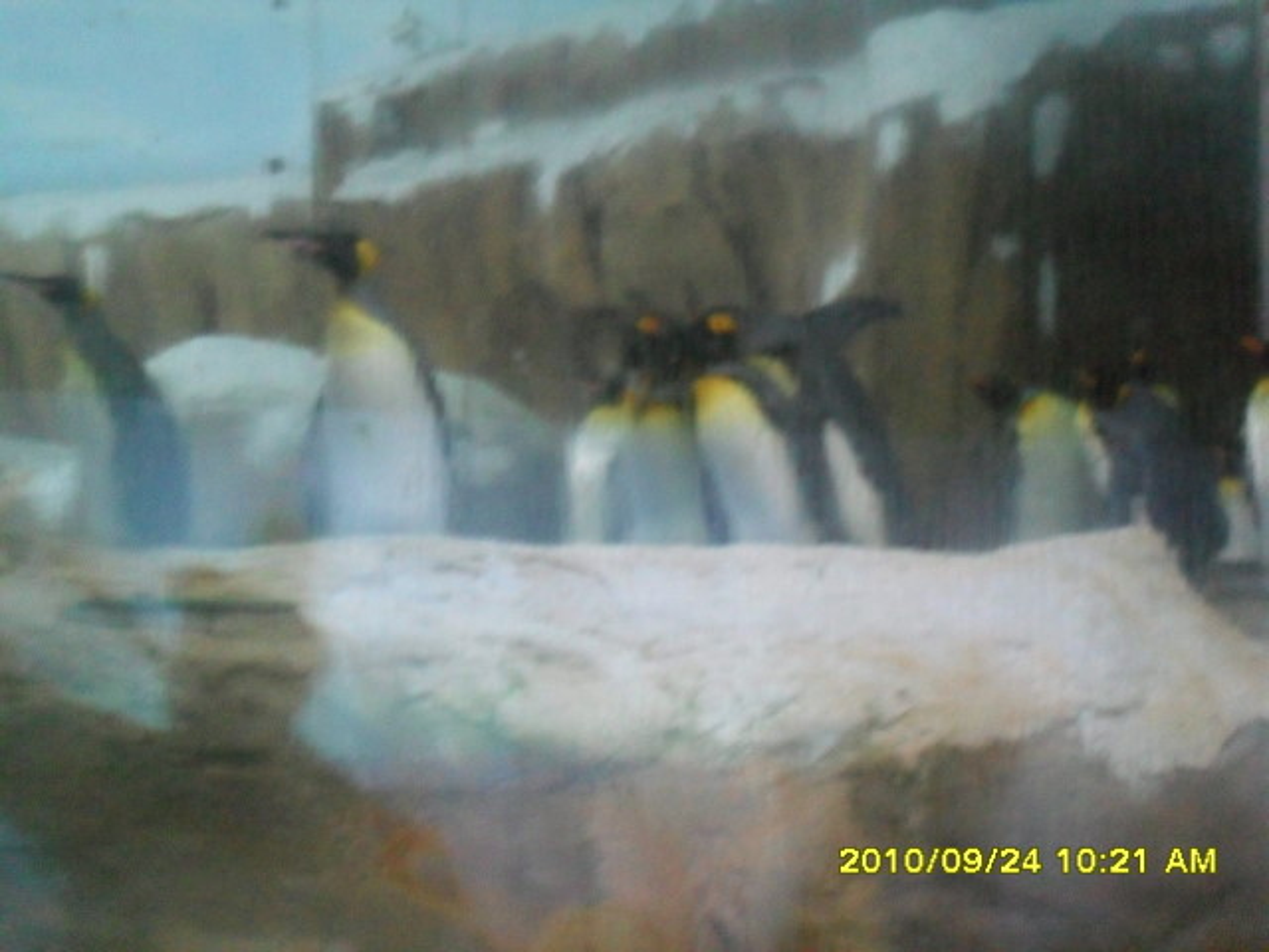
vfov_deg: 14.1
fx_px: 3849
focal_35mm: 105
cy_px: 476
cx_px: 634
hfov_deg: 18.7
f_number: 5.2
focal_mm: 18.6
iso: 640
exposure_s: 1/20
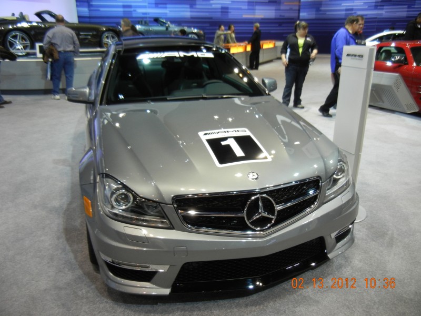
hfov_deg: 60.0
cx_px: 210
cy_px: 158
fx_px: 365
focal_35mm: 30
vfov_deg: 46.8
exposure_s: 1/60
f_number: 3.5
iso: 306
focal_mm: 5.4
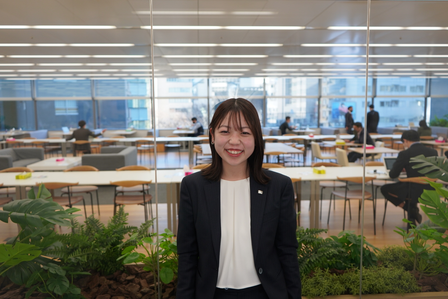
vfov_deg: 45.0
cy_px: 150
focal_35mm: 29
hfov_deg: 63.6
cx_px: 224
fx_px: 361
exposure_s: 1/160
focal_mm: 29
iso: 400
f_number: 4
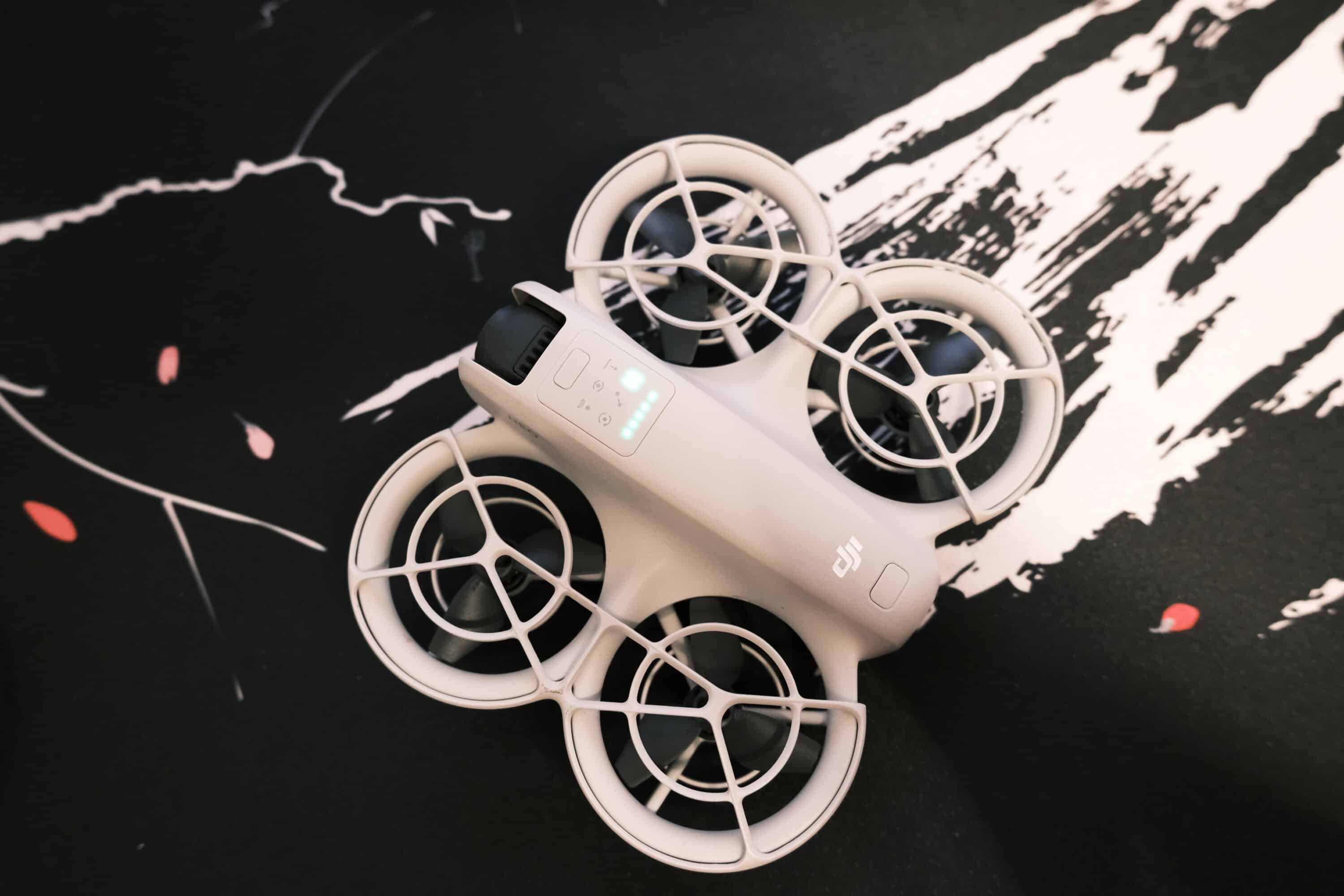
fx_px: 1083
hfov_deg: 63.7
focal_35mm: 29
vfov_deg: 45.0
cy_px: 448
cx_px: 672
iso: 2500
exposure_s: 1/100
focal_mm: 19
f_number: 3.1
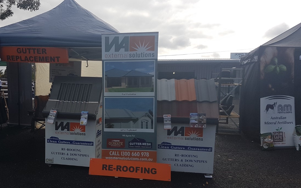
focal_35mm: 36
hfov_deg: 53.2
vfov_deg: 35.3
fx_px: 295
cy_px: 108
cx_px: 106
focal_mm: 4.2
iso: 40
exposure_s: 1/2888
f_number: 1.7
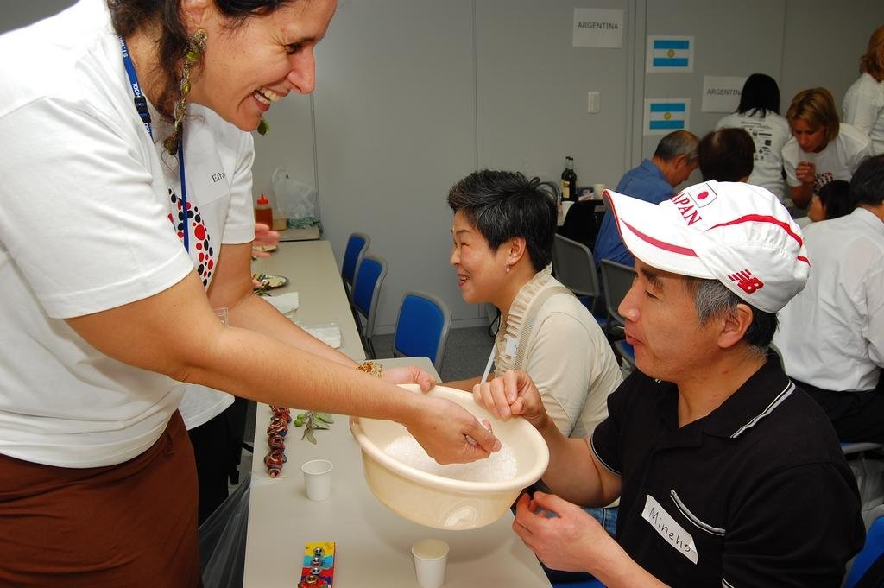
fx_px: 810
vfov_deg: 39.9
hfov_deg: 57.3
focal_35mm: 33
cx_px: 442
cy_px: 294
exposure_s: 1/100
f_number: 7.1
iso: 200
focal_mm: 22
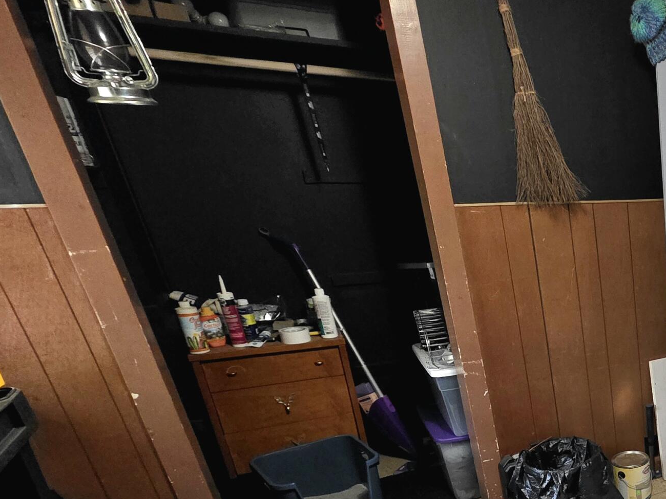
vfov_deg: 43.7
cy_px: 426
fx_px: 577
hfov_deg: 43.1
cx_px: 767
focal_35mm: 30
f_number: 1.9
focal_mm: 2.2
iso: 1250
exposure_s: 1/60.2
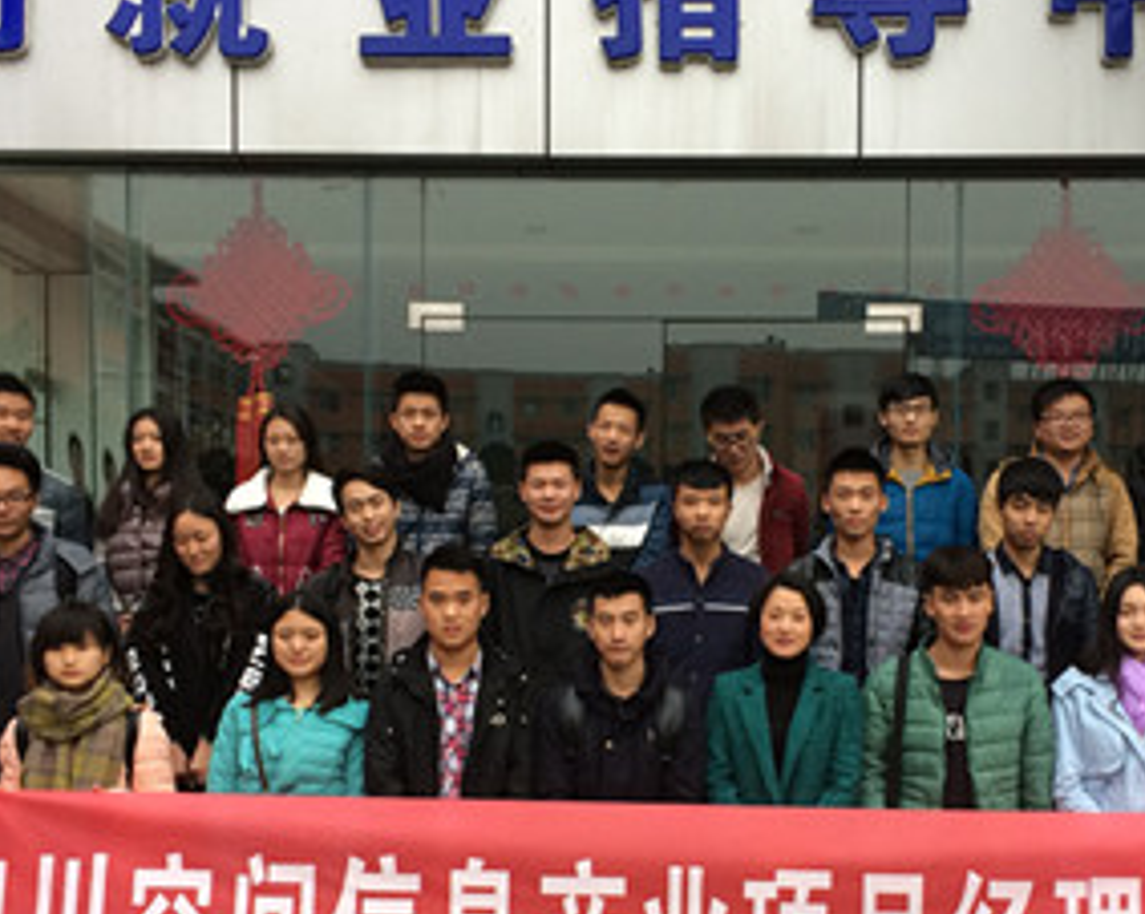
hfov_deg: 37.2
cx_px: 684
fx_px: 1693
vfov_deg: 29.9
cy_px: 645
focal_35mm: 50
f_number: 2.2
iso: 40
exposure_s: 1/40
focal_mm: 4.15
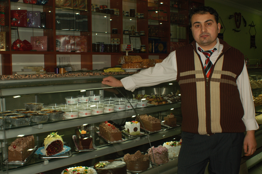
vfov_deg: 31.8
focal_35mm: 42
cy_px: 87
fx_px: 305
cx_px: 131
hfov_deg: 46.4
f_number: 6.7
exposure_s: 1/60
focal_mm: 28
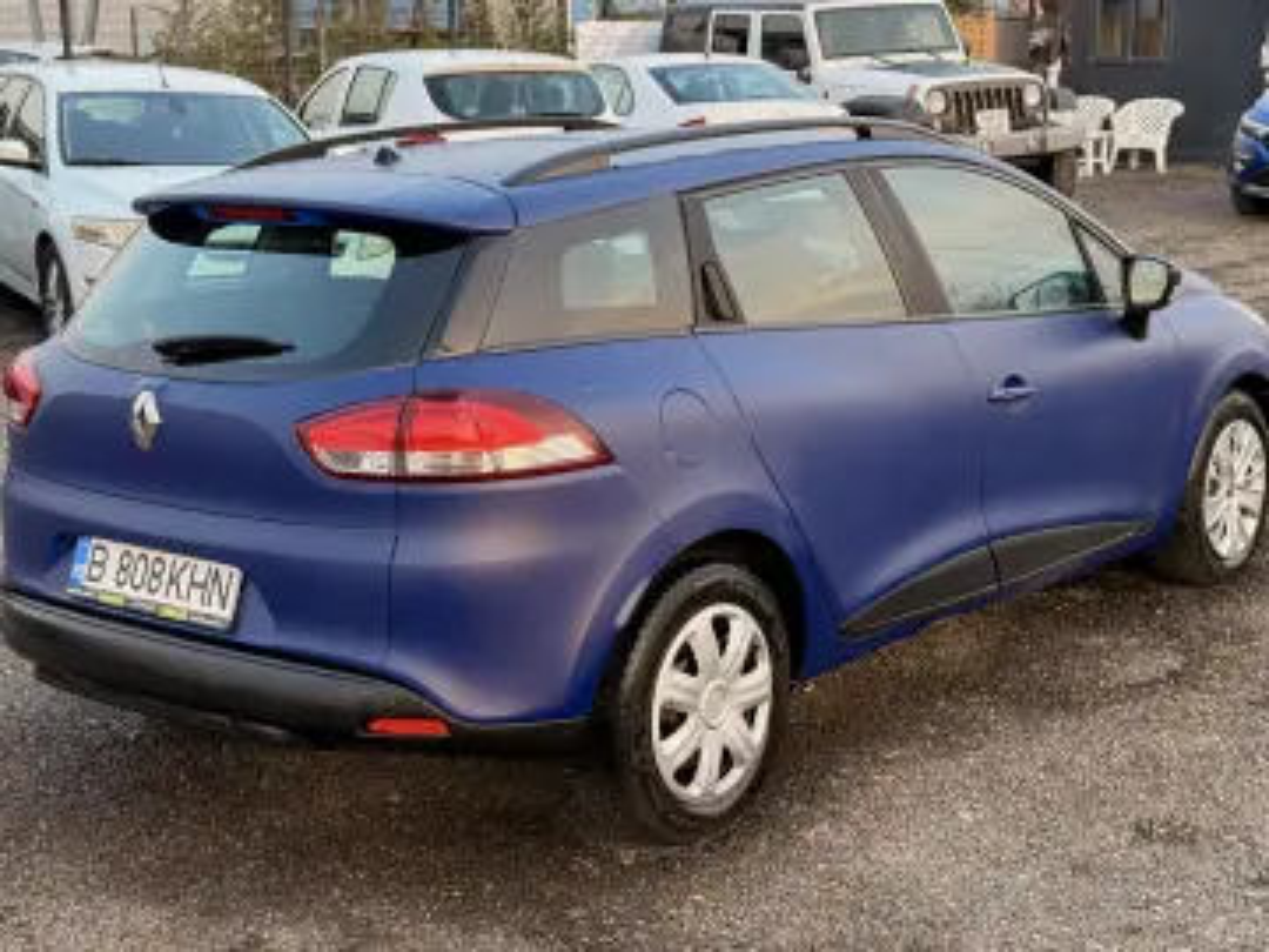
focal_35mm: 48
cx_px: 634
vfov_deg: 30.3
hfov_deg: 39.7
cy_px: 476
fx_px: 1760
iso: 80
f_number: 1.78
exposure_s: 1/121
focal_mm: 6.76
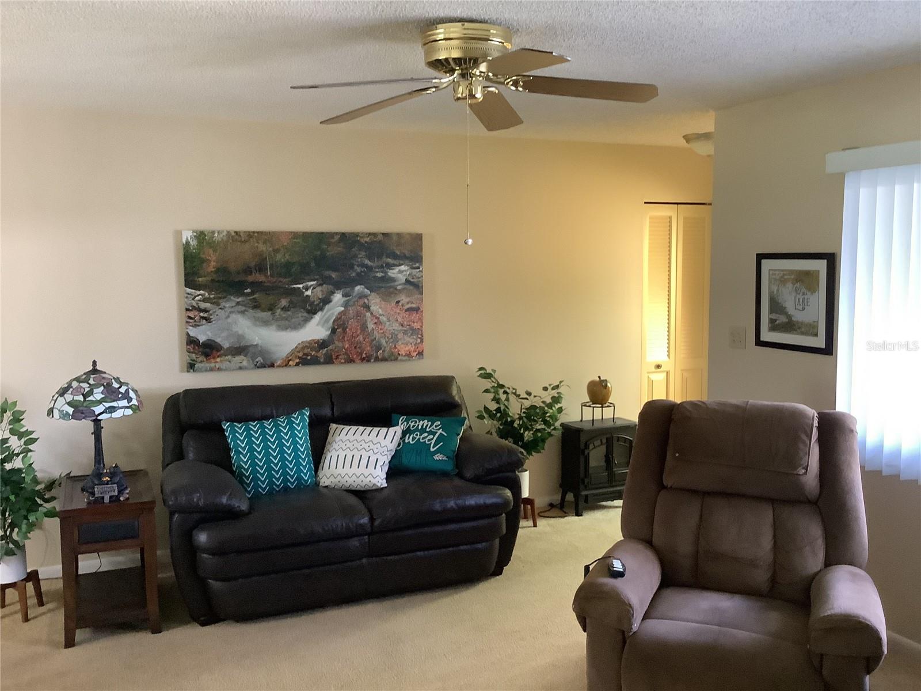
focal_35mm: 31
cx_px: 460
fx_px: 825
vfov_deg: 45.4
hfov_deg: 58.4
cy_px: 346
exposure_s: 1/33
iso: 320
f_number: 2.4
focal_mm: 3.3
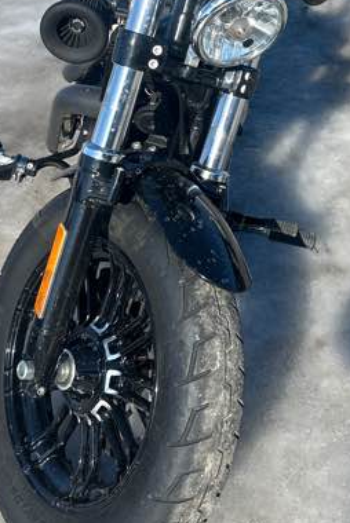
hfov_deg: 22.6
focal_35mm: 60
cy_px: 98
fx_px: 873
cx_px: 206
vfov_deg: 32.4
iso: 50
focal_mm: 5.7
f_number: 1.5
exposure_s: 1/3257
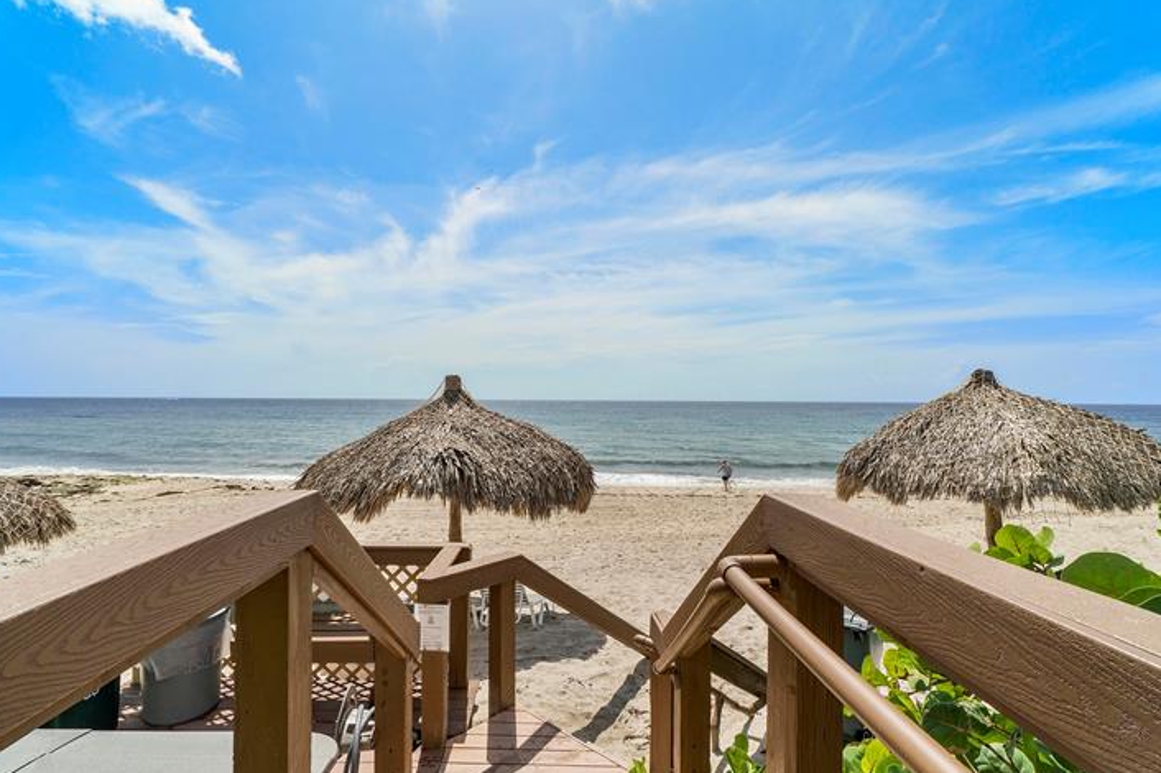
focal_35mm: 17
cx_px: 559
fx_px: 548
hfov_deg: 93.3
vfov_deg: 70.4
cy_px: 402
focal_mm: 10
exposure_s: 1/320
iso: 100
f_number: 11
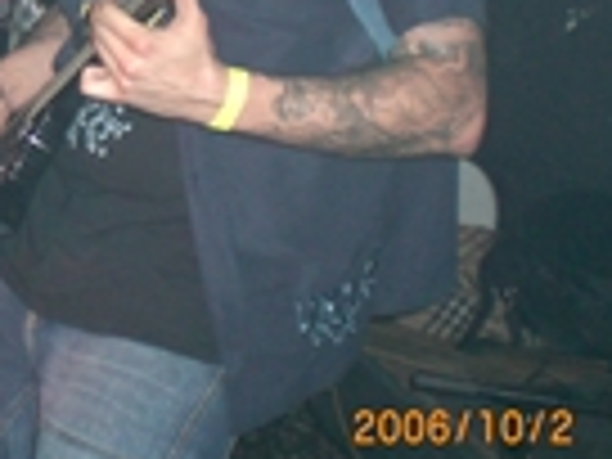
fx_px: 1733
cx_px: -122
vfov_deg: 14.7
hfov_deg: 18.9
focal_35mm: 98
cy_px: -45
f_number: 3.1
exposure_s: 1/60
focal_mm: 6.3
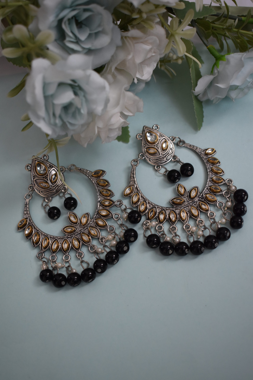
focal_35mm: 42
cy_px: 190
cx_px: 126
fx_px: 443
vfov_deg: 46.4
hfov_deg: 31.9
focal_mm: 28
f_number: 4.2
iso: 800
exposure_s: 1/200
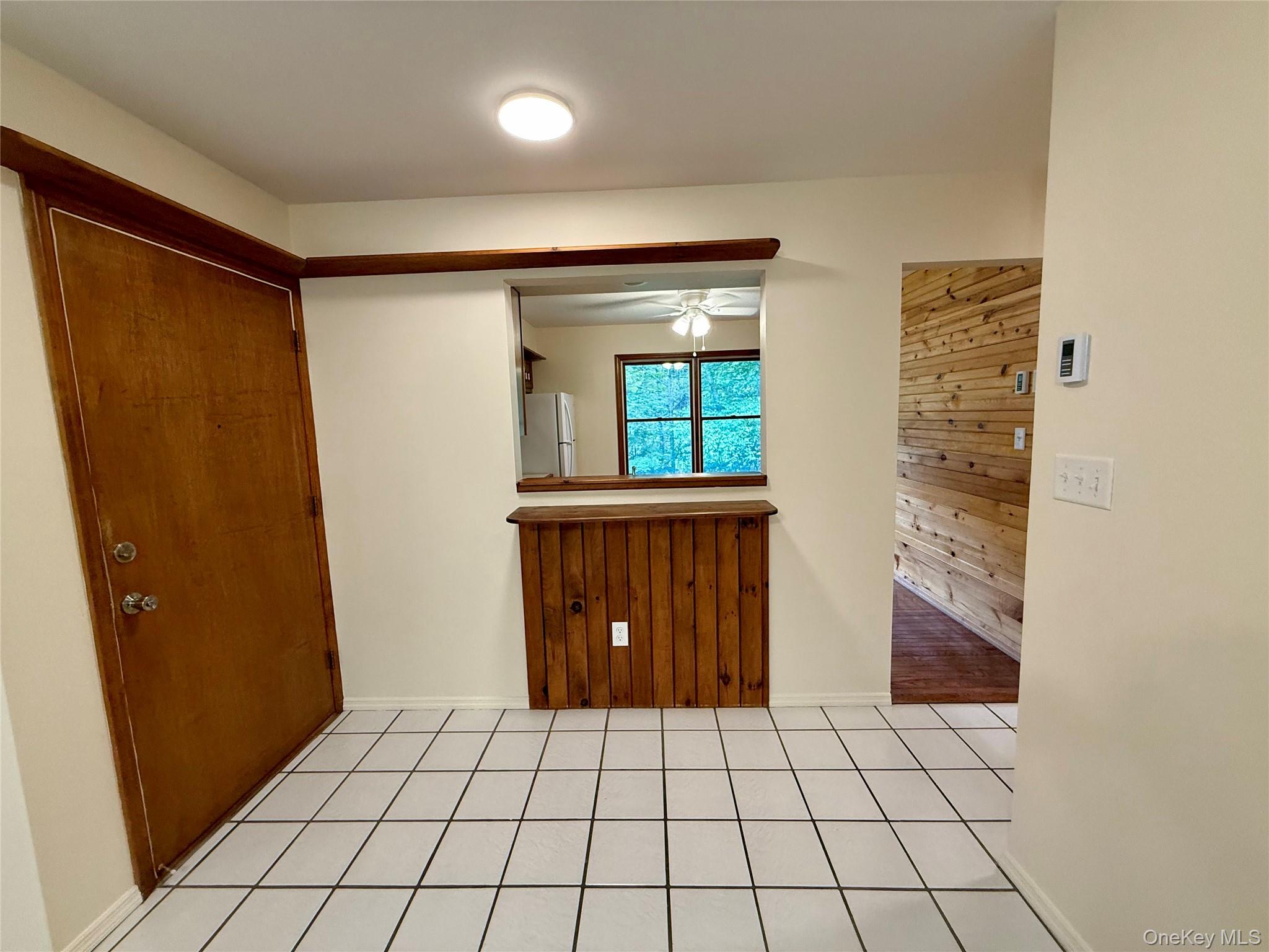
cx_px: 634
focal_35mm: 14
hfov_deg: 102.1
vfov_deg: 85.7
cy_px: 476
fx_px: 513
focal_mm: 2.22
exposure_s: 1/60
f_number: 2.2
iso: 200
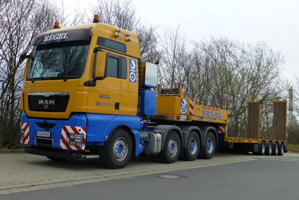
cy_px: 92
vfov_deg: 32.6
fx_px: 341
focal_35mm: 41
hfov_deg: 47.4
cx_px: 150
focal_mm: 6.9
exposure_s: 1/250
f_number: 3.9
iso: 160
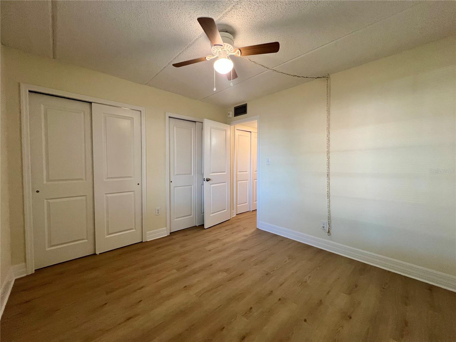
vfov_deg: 89.9
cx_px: 228
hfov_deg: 106.2
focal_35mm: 13
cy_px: 171
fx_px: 171
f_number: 1.8
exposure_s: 1/120
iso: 250
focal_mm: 1.57
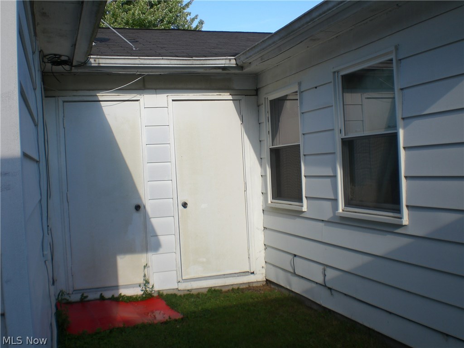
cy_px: 174
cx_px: 232
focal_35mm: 38
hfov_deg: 49.0
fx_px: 509
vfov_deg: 37.7
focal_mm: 6.3
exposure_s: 1/250
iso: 50
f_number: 4.4
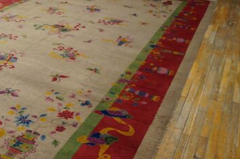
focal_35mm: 47
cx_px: 38
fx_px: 313
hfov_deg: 39.7
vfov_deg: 28.1
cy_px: 120
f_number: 4
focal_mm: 18
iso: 1600
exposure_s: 1/160
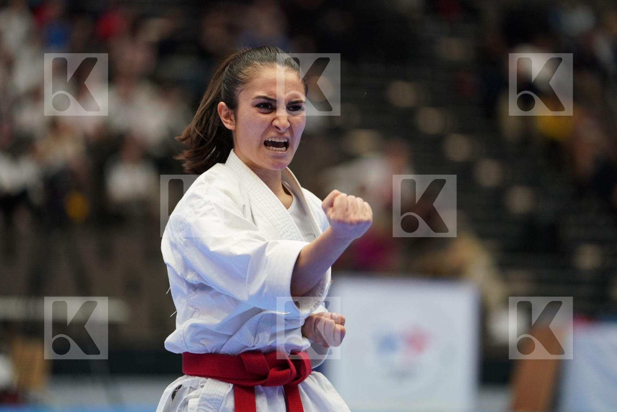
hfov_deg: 10.3
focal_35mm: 200
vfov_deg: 6.9
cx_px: 308
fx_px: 3428
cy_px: 206
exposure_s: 1/500
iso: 1600
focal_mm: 200
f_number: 2.8
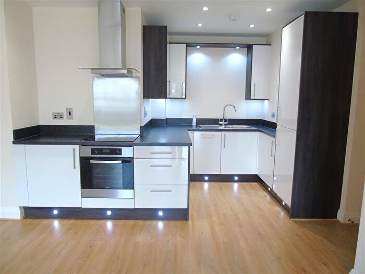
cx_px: 182
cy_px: 137
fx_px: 264
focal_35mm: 25
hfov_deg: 69.4
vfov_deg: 54.9
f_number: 3.4
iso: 200
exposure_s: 1/30
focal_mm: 4.4
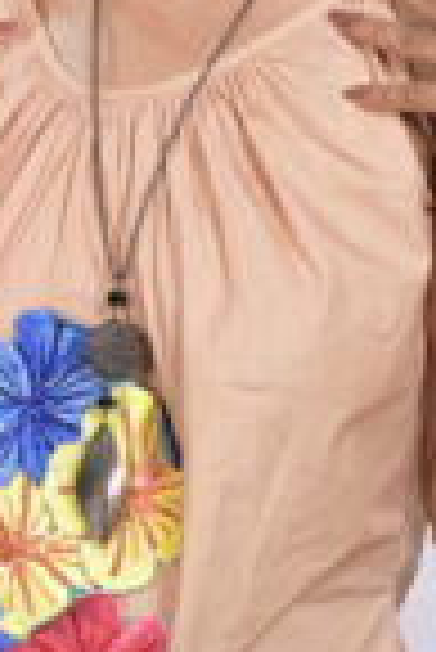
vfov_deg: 13.2
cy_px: 247
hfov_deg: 8.9
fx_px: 2809
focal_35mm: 155
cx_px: 211
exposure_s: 1/160
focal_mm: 50
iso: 160
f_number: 5.6
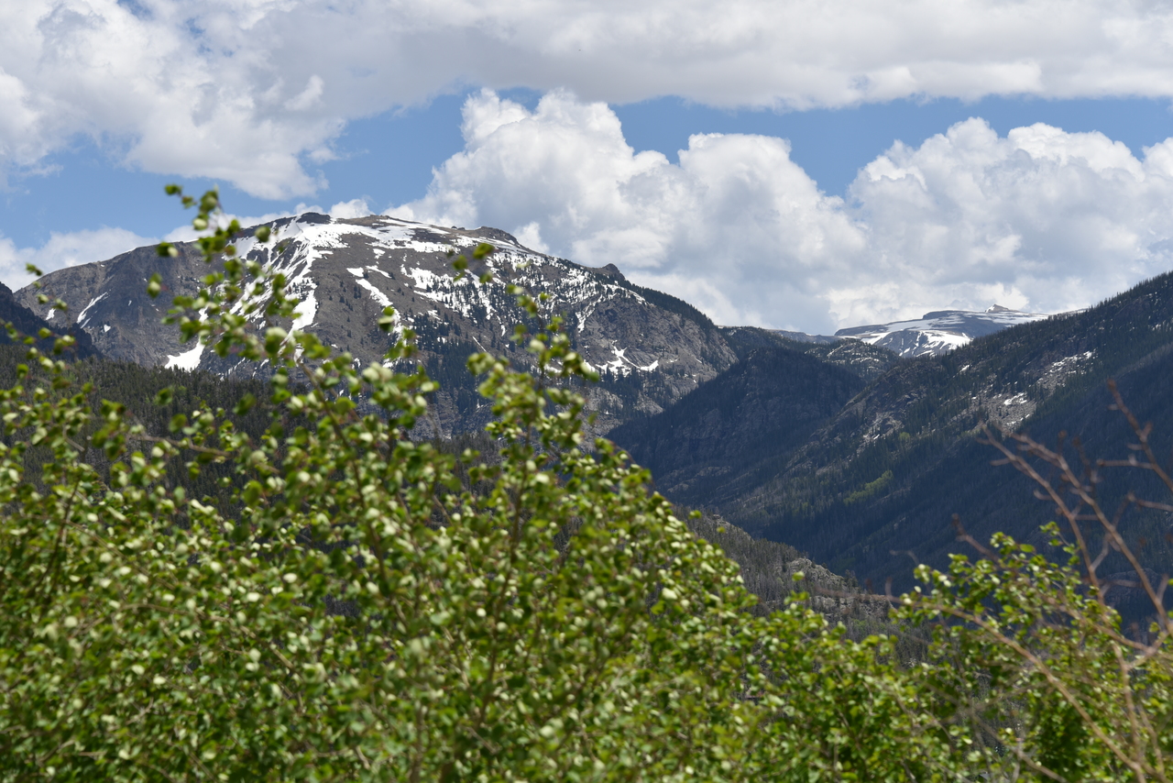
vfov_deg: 11.8
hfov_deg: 17.6
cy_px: 392
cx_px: 586
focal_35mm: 116
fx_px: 3780
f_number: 9
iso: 100
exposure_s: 1/320
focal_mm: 116
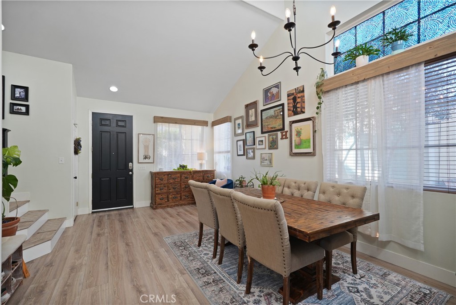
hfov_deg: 96.7
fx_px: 203
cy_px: 152
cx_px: 228
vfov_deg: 73.8
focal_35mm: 16
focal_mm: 16
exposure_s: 1/20
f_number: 4
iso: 320
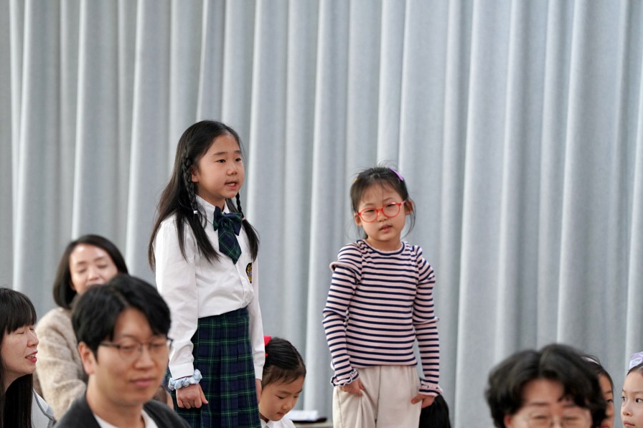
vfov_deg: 6.8
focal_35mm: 201
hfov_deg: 10.2
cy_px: 214
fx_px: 3589
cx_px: 322
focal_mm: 200
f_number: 4
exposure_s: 1/250
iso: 2000
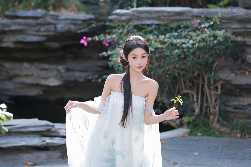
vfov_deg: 15.2
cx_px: 126
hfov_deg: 22.6
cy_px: 84
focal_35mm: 90
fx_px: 627
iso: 500
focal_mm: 90
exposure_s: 1/640
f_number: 2.8
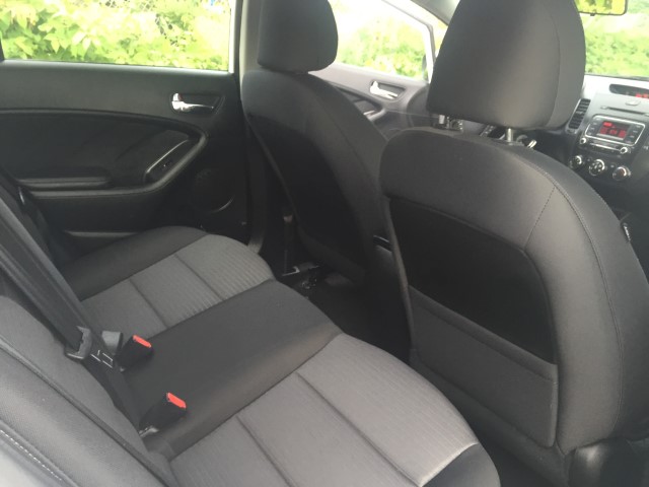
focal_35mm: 29
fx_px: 544
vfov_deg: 48.2
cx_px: 324
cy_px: 244
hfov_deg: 61.7
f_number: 2.2
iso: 40
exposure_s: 1/30
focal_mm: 4.15
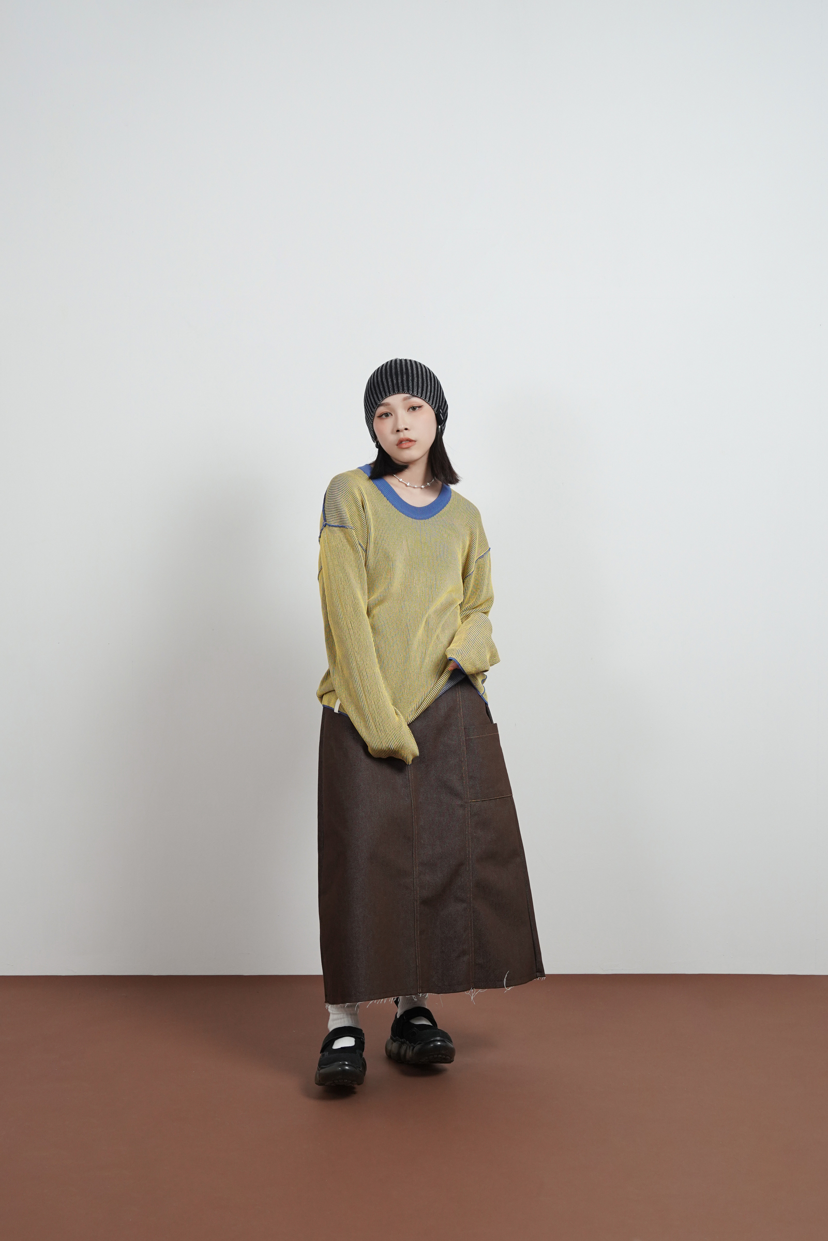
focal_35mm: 52
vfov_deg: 38.2
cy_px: 620
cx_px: 414
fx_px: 1793
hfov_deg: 26.0
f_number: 3.5
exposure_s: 1/160
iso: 640
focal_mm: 35
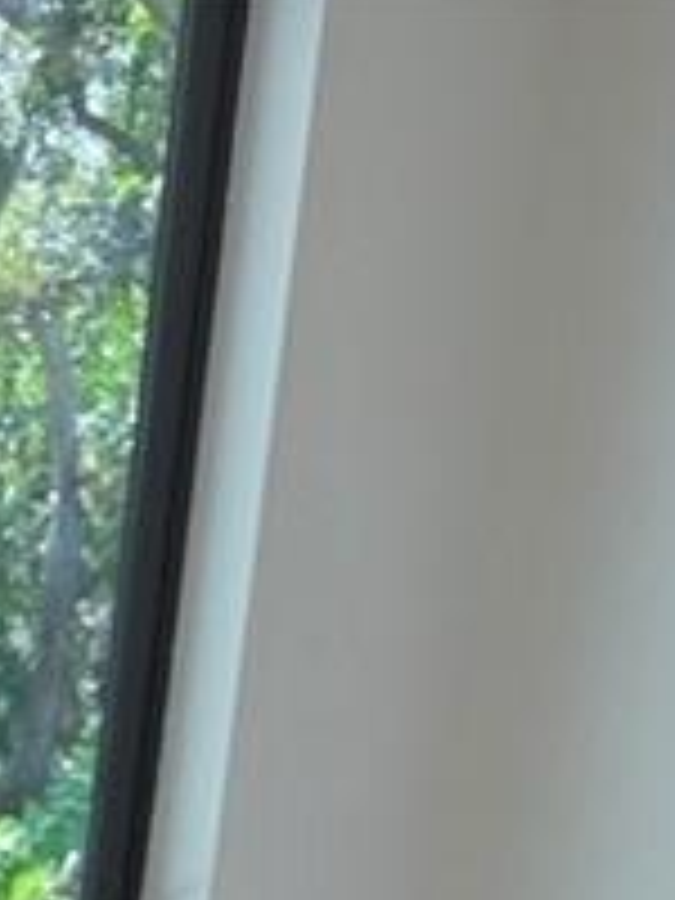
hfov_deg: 9.3
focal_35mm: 138
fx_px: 3588
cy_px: 2686
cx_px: -1098
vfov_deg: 10.4
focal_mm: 6.3
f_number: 1.7
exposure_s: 1/120
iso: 32
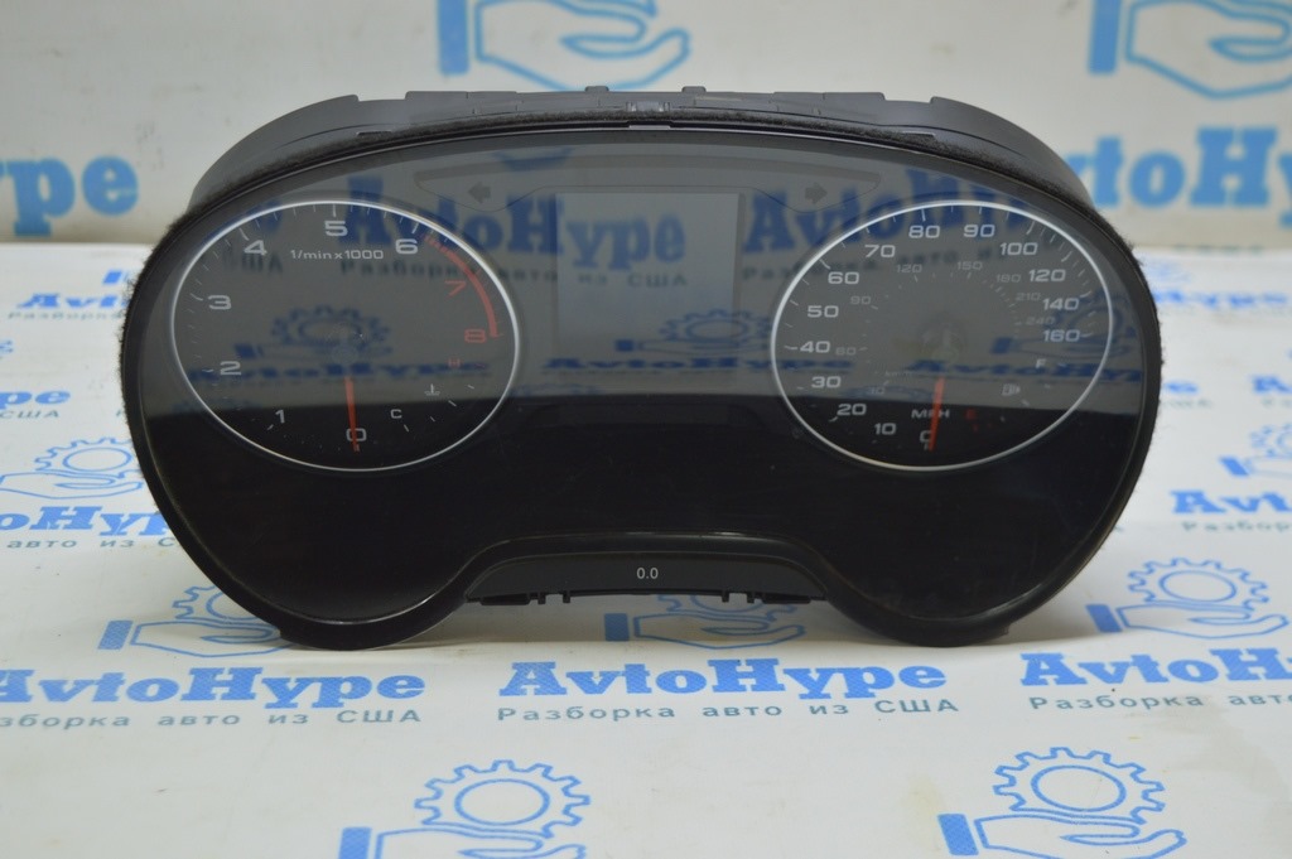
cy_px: 430
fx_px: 2044
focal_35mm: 57
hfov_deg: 35.1
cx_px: 646
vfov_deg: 23.7
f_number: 4.8
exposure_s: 1/40
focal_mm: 38
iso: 400
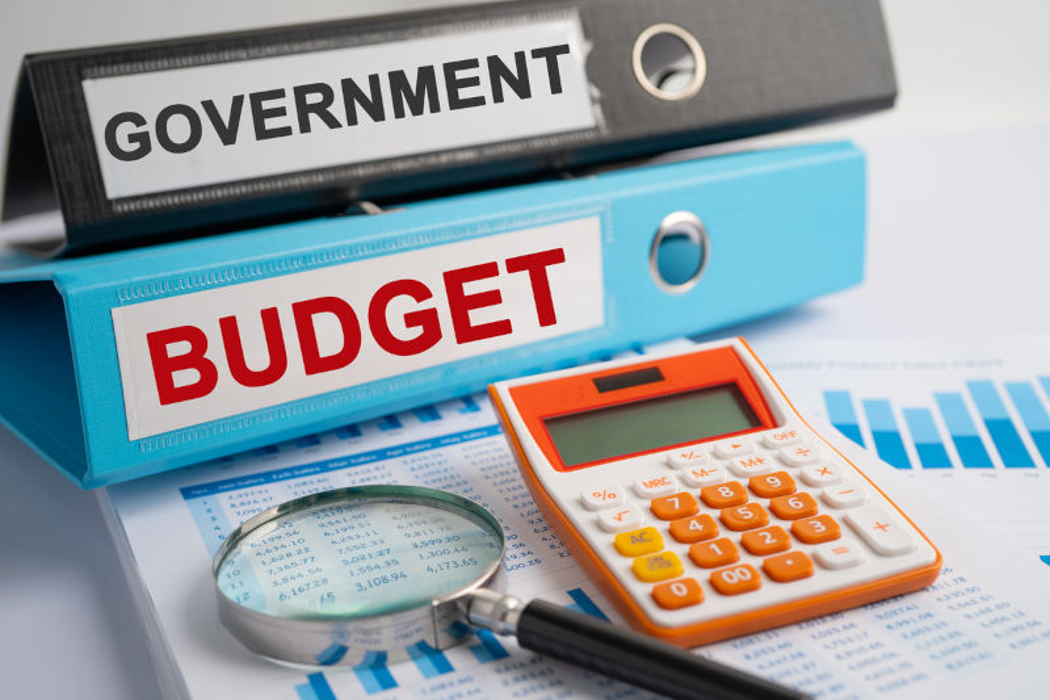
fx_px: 1458
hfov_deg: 39.6
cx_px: 525
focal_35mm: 50
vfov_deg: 27.0
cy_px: 350
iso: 100
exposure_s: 1/100
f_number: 5
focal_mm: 50
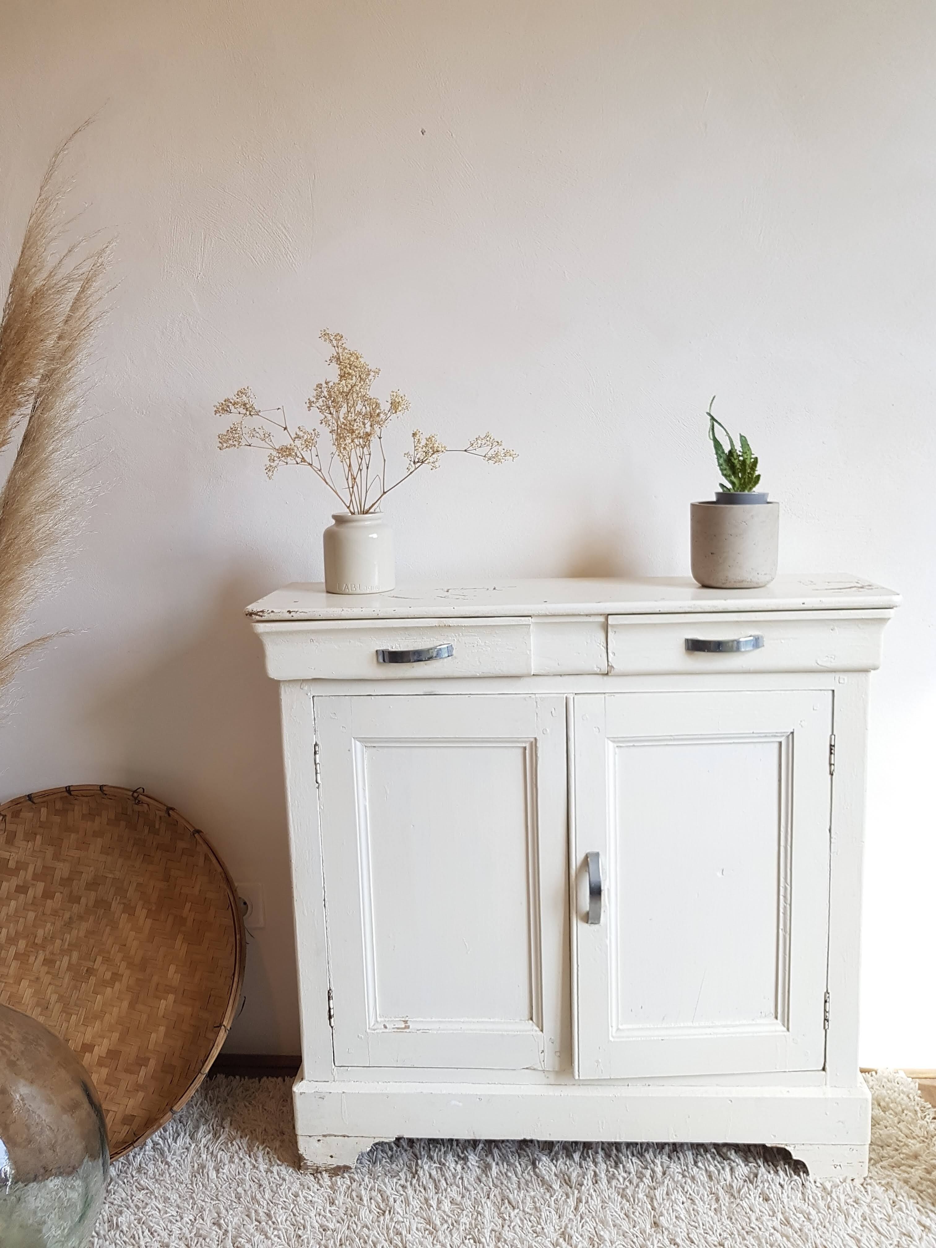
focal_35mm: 26
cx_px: 468
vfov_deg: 67.3
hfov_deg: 53.1
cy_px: 624
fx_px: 937
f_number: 1.7
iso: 64
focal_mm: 4.2
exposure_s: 1/100
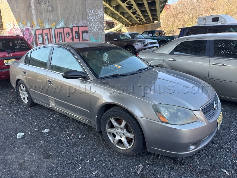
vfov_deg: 56.8
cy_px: 89
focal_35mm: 24
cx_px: 118
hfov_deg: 71.6
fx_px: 164
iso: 80
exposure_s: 1/399
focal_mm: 6.76
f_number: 1.78
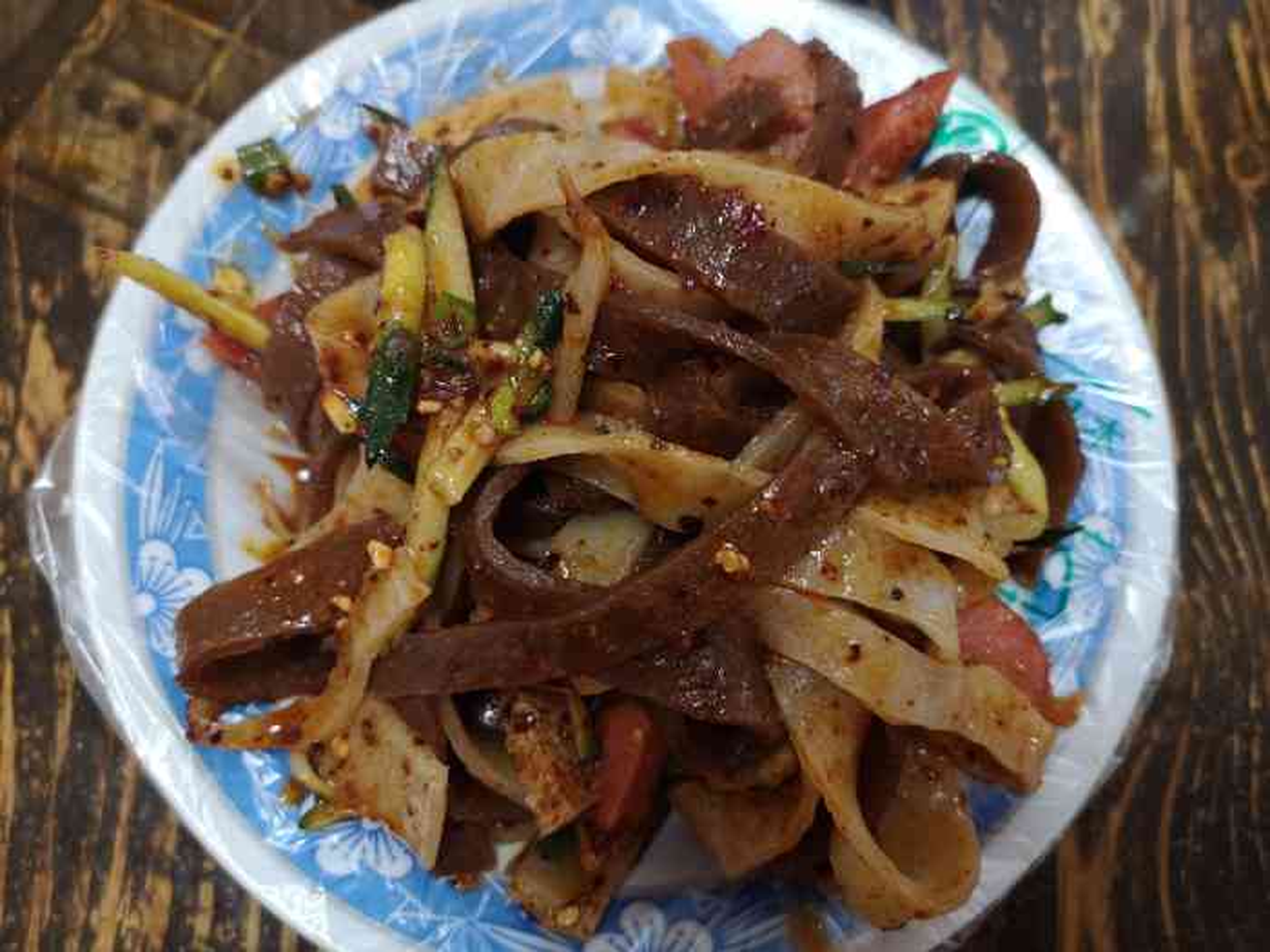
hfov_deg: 65.3
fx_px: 991
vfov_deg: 51.4
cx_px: 635
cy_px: 476
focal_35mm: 27
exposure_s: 1/33.3
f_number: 1.8
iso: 200
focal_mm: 5.58
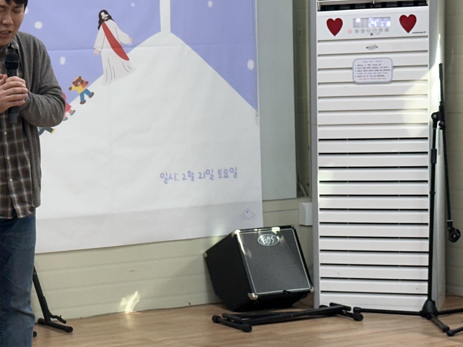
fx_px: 1458
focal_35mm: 109
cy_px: 200
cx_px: -17
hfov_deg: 17.6
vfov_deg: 13.6
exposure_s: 1/60
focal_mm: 6.86
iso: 64
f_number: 1.78
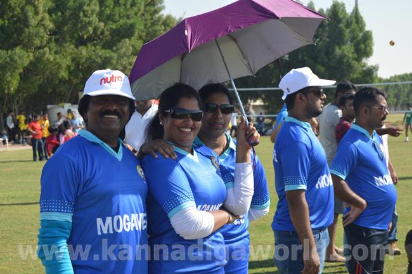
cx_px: 206
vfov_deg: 17.5
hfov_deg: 26.0
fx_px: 892
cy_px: 137
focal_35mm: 78
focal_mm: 52
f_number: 7.1
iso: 100
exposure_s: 1/200
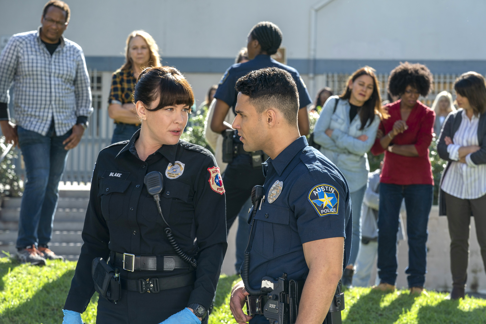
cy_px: 162
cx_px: 243
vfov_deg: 10.6
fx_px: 1741
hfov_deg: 15.9
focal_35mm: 129
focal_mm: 129
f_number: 9
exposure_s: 1/250
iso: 320
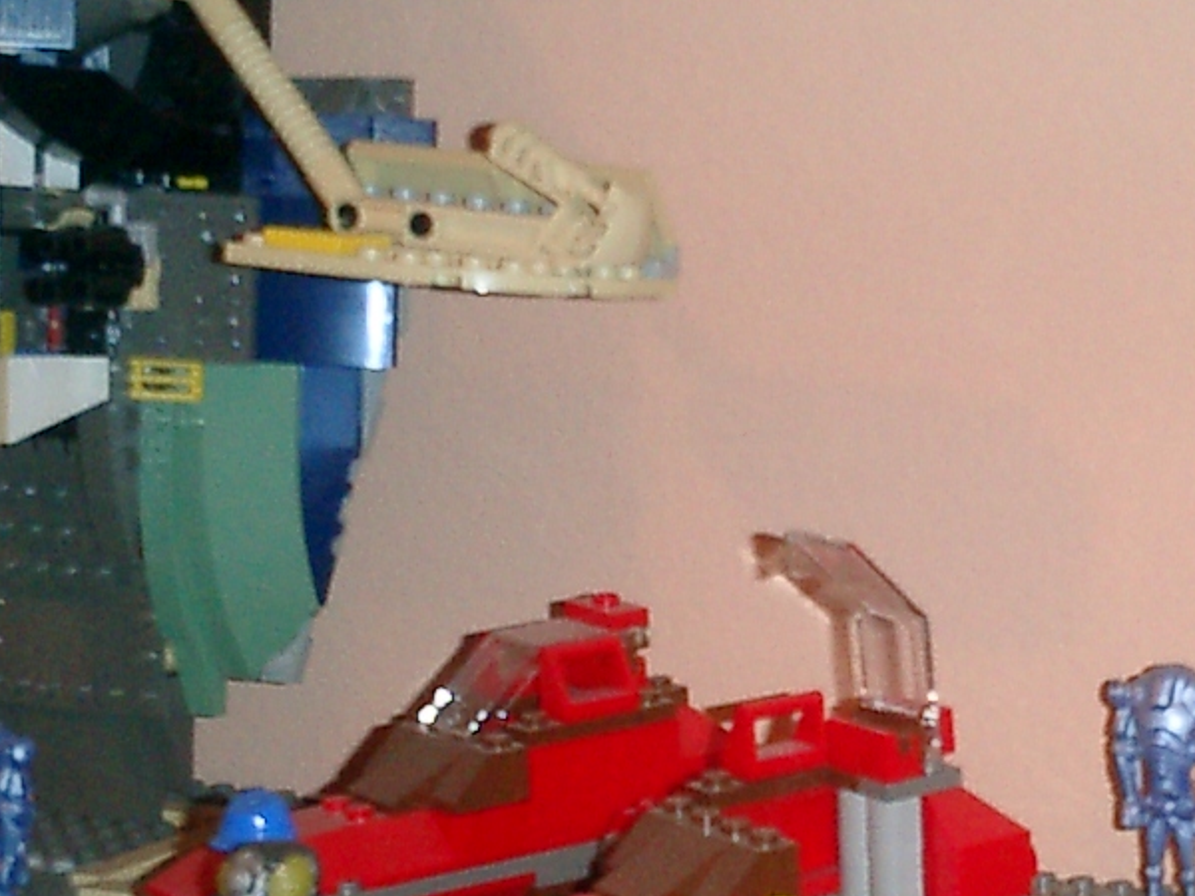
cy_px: 926
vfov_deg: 15.1
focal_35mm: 96
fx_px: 3314
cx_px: 862
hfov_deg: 20.3
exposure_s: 1/30
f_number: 3.2
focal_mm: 7.5
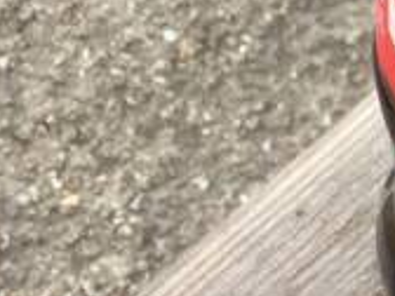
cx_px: 879
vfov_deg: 8.4
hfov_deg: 10.0
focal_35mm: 177
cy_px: 101
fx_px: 2020
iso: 32
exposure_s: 1/205
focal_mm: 4.15
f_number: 2.2
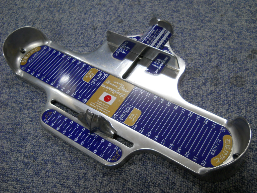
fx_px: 304
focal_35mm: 41
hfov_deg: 45.8
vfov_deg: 35.1
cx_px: 128
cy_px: 96
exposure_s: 1/30
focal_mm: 6.72
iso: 250
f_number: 3.1
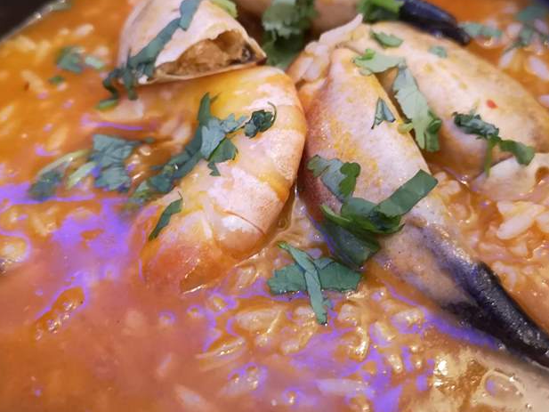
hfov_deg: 52.5
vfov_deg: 40.5
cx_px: 299
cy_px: 159
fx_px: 555
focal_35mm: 35
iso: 640
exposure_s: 1/20
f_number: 1.8
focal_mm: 3.95
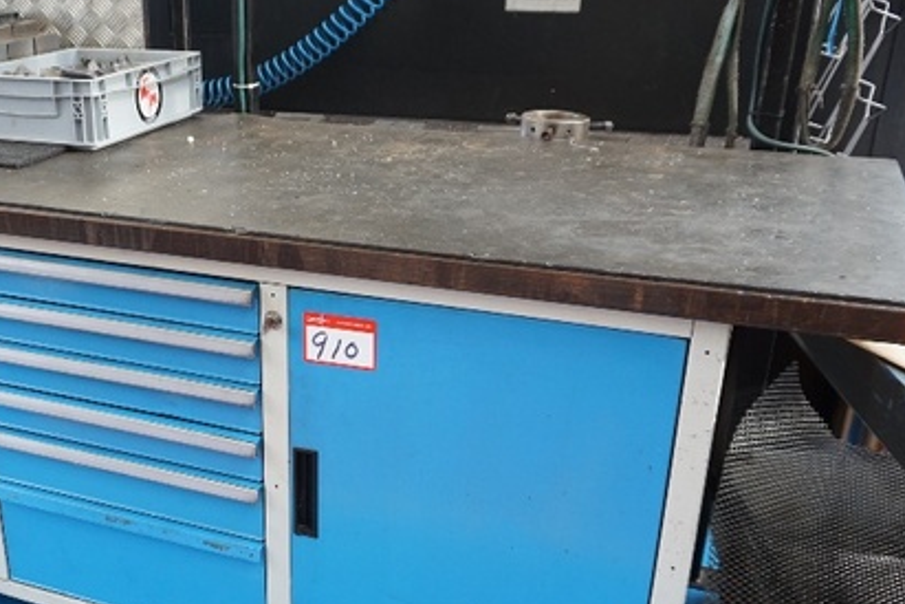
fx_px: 1056
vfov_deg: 31.7
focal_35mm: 42
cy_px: 388
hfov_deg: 45.4
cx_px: 273
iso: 500
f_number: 4
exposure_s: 1/160
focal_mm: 16
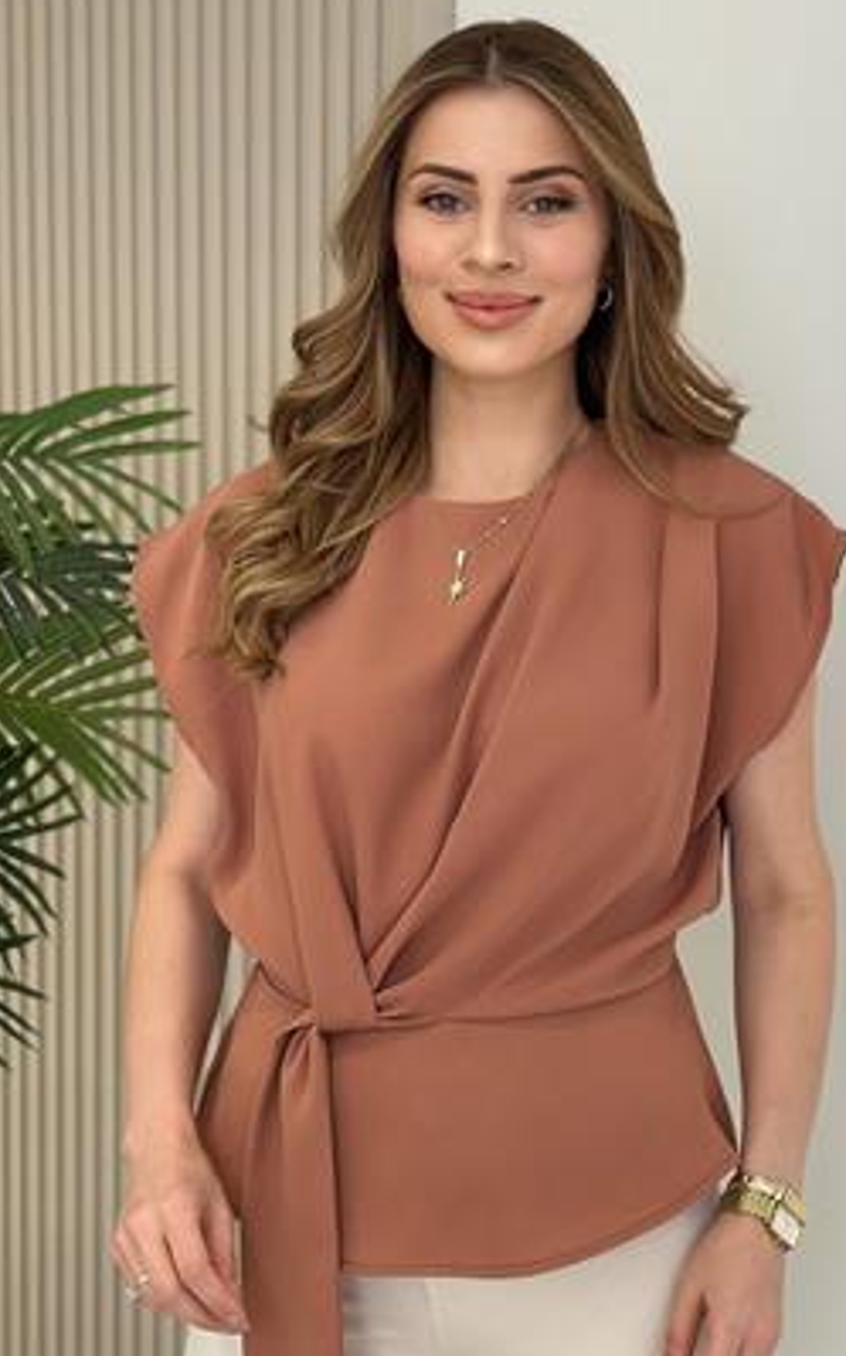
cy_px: 749
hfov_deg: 19.1
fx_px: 2511
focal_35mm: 68
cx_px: 506
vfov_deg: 30.2
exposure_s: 1/276
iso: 80
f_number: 1.78
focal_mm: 6.86
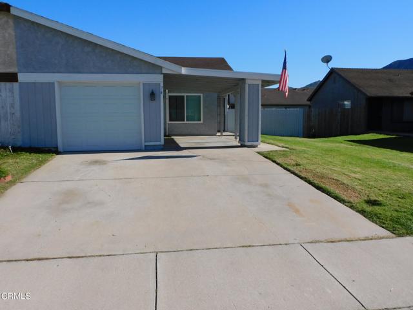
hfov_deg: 60.0
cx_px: 206
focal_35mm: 30
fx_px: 358
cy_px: 155
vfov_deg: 46.8
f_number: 4
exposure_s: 1/1250
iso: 125
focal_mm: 5.4
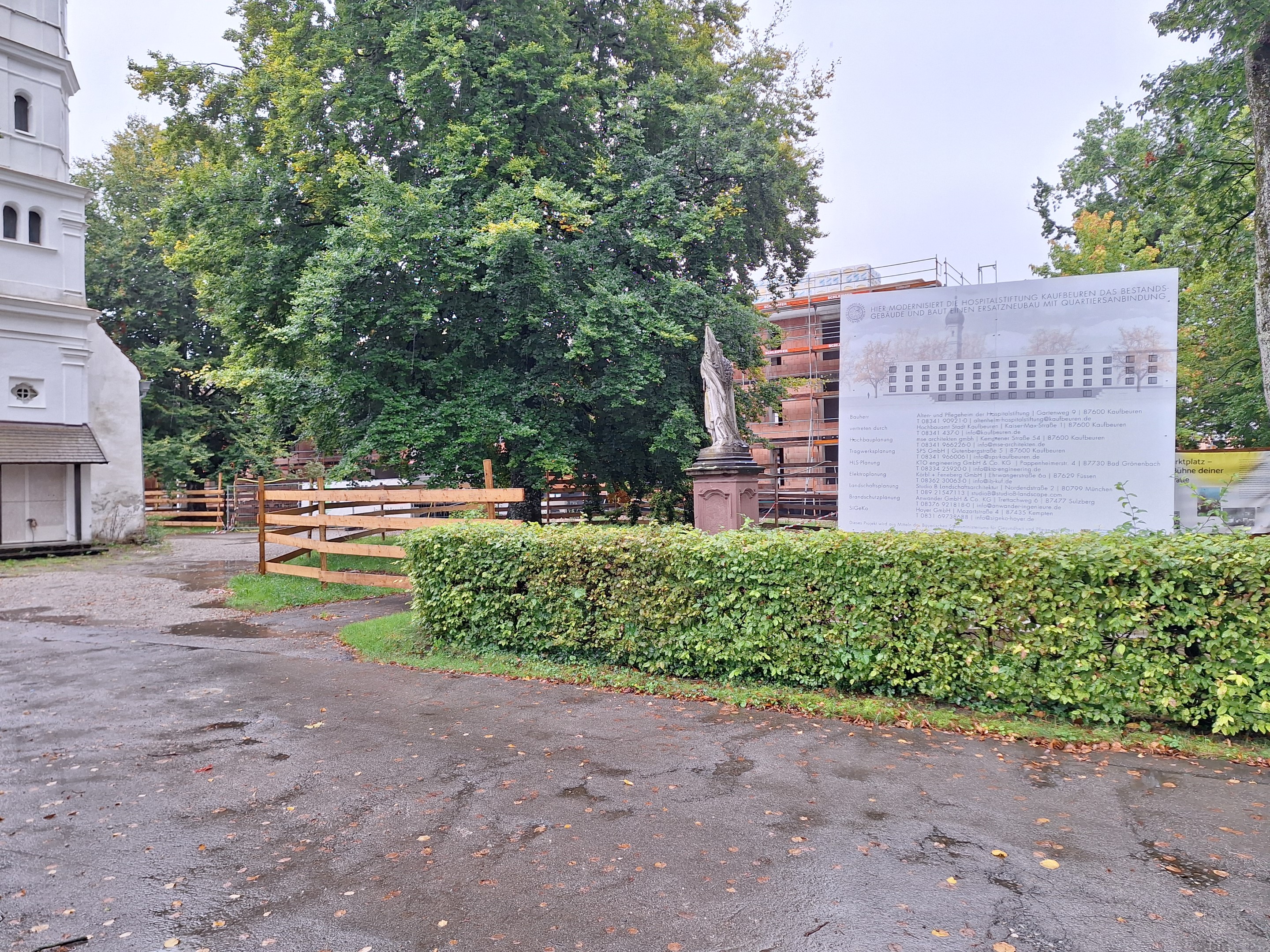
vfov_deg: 58.9
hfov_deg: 73.9
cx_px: 635
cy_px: 476
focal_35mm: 23
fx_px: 844
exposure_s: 1/100
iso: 40
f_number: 1.8
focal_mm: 5.54
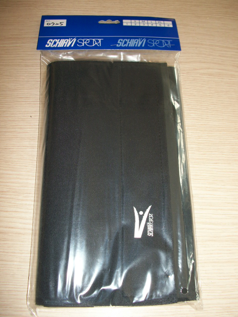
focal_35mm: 35
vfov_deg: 52.6
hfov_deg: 40.7
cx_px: 119
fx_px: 321
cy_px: 158
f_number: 3.1
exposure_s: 1/30
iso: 80
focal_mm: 6.3
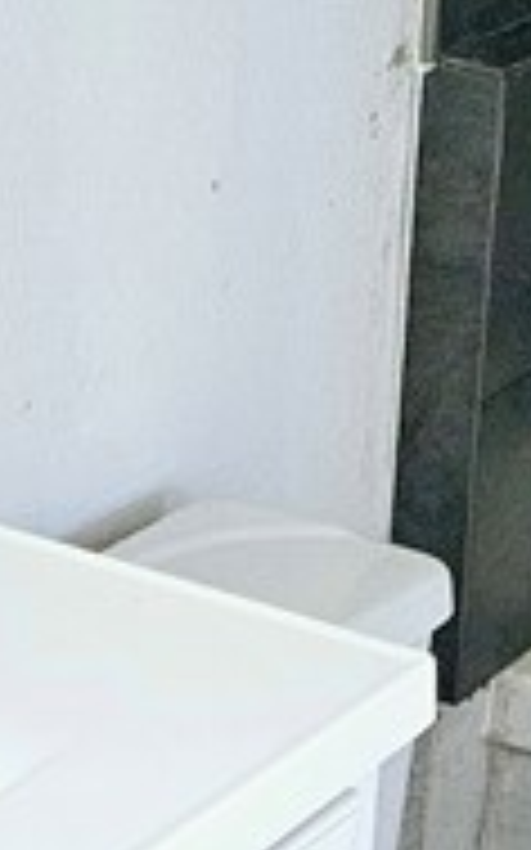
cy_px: 355
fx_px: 3059
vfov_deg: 15.8
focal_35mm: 132
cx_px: 320
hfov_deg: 9.9
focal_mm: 5.4
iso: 800
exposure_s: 1/172
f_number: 1.8
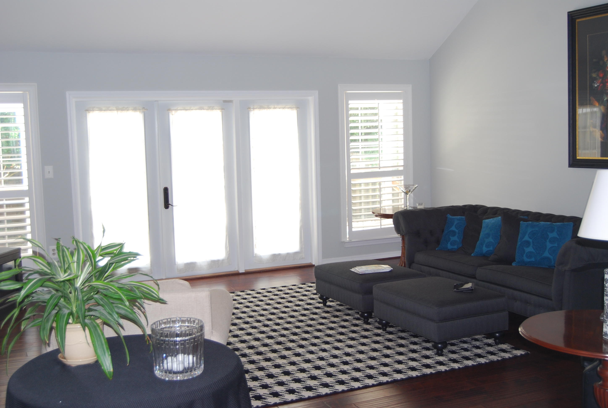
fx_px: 711
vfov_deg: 32.0
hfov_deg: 46.3
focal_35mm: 42
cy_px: 204
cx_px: 304
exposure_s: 1/60
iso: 280
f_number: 4.2
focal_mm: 28
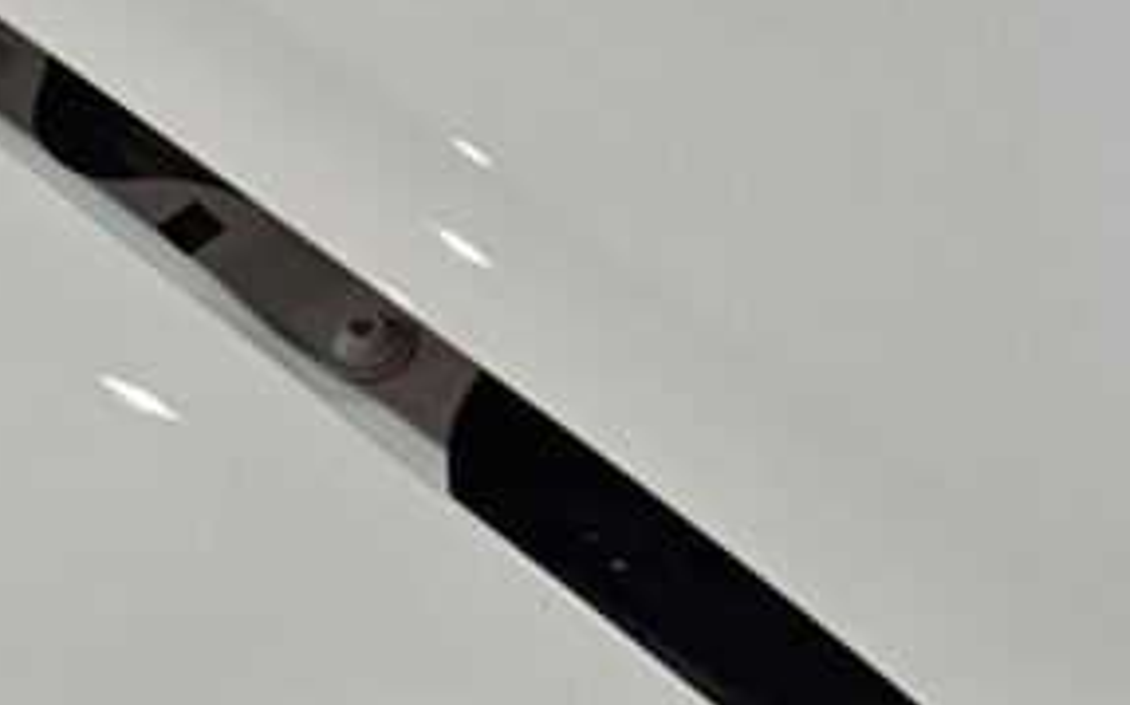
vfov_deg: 7.5
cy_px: -1024
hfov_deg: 12.8
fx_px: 5017
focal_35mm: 163
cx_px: 787
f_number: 1.7
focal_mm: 6.3
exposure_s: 1/120
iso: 50
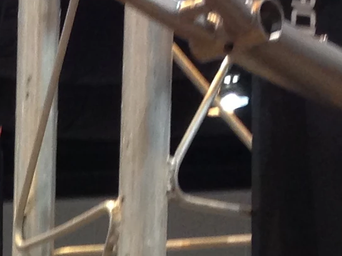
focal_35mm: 197
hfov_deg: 9.1
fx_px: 1946
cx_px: -475
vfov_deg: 7.1
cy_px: 606
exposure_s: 1/20
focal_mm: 4.13
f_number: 2.4
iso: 100
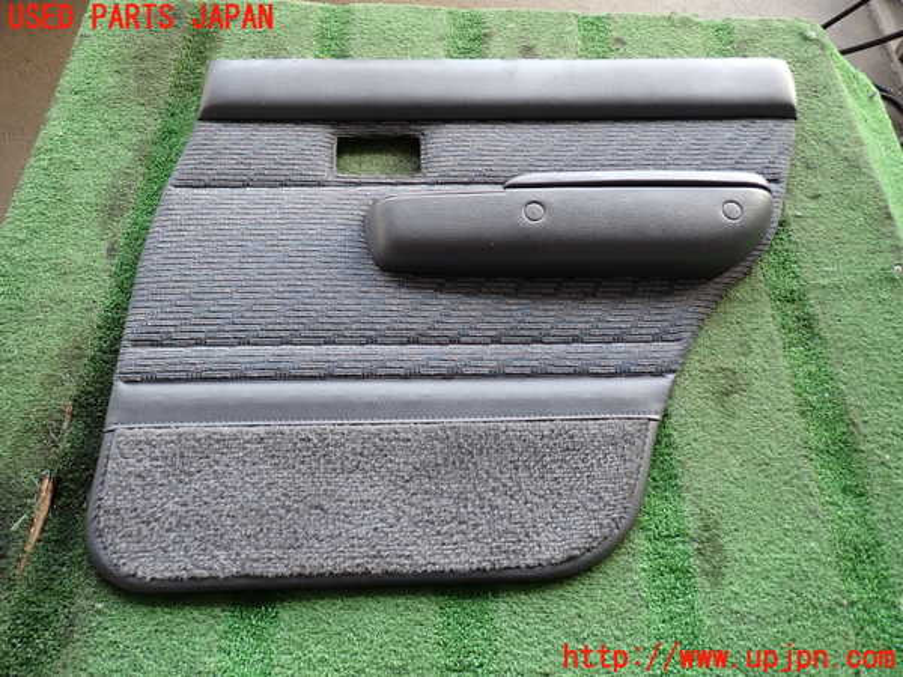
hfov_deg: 69.4
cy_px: 338
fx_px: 652
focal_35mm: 25
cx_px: 452
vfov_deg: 54.9
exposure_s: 1/60
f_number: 2
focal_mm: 4.5
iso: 200
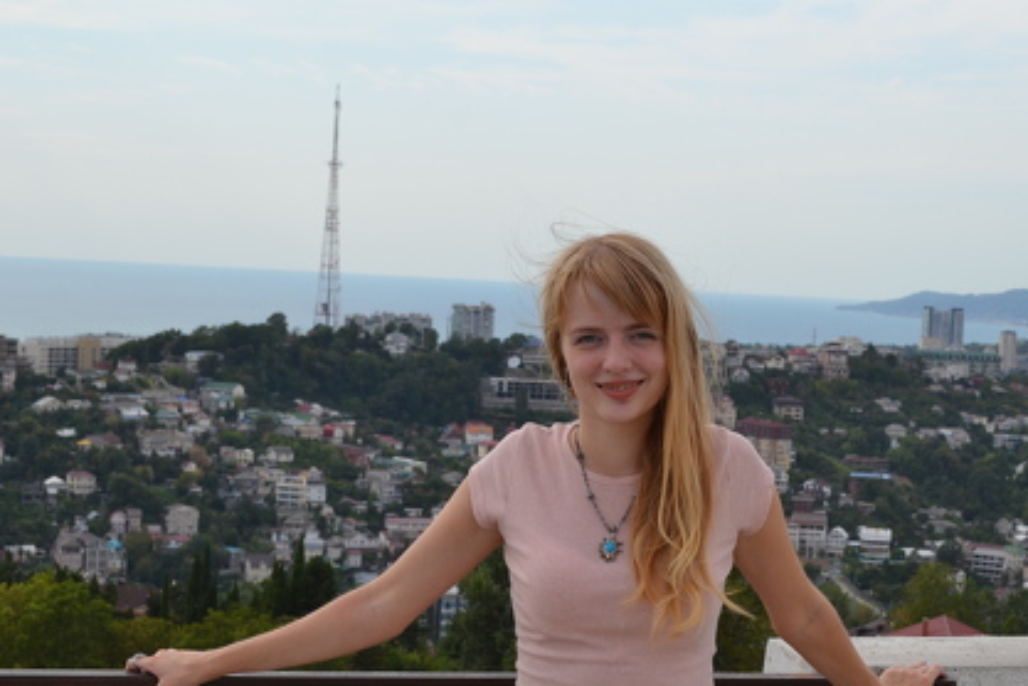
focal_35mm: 69
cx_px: 634
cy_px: 380
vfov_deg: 19.7
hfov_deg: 29.1
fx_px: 1970
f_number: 8
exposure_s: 1/250
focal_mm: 32
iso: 100
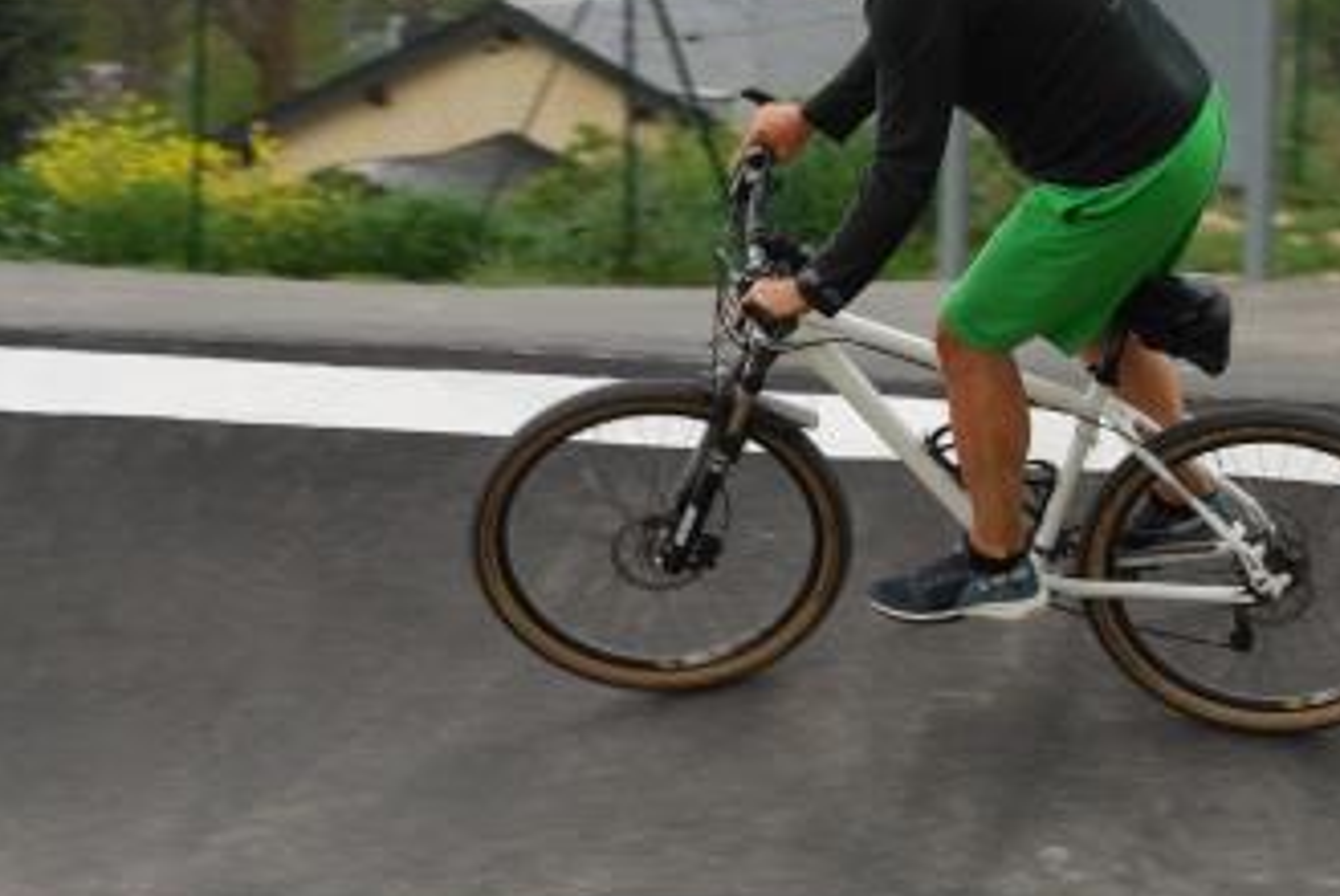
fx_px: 5327
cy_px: 387
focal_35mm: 143
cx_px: 578
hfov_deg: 14.3
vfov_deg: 9.6
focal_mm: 70
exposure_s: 1/200
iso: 200
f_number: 4.5
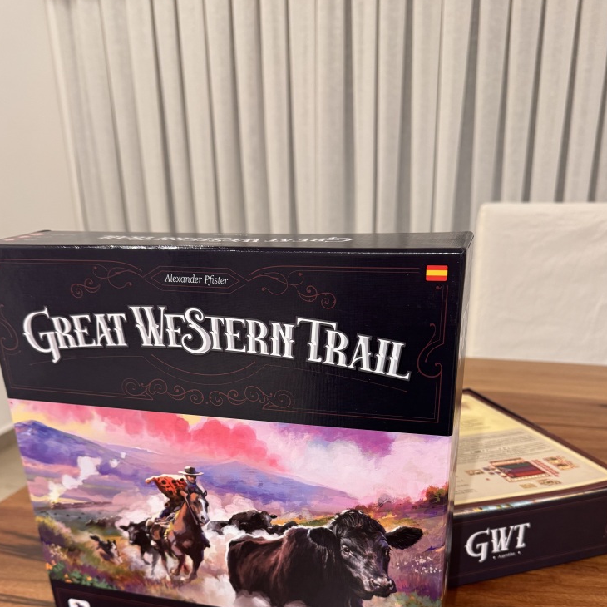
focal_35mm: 31
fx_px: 615
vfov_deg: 50.9
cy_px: 434
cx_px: 310
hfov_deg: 52.5
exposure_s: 1/50
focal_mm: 6.76
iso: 320
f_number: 1.78
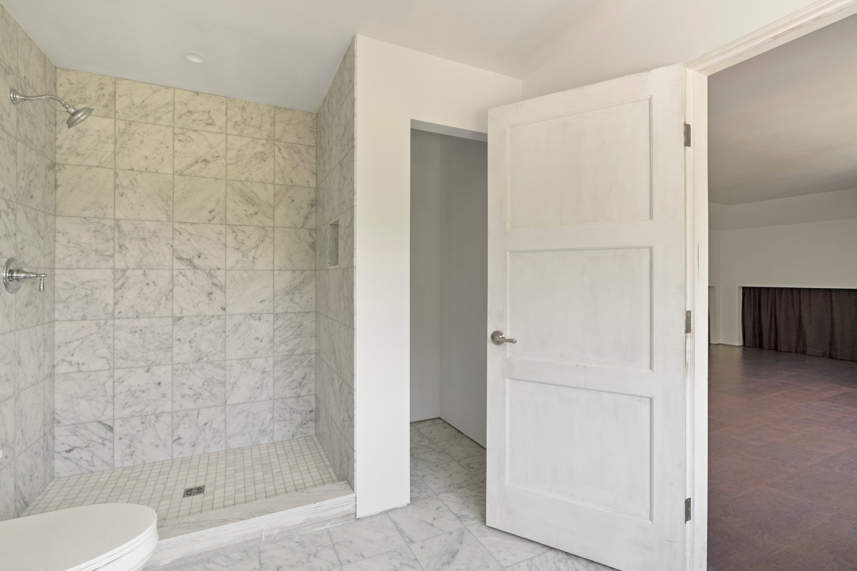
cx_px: 428
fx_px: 381
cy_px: 286
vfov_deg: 73.7
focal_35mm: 16
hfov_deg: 96.7
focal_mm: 16
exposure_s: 1/4
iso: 100
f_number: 7.1
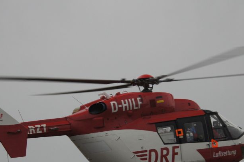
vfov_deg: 4.6
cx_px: 118
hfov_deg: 6.9
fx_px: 2038
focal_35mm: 301
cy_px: 126
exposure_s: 1/200
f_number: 4.5
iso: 500
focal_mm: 120
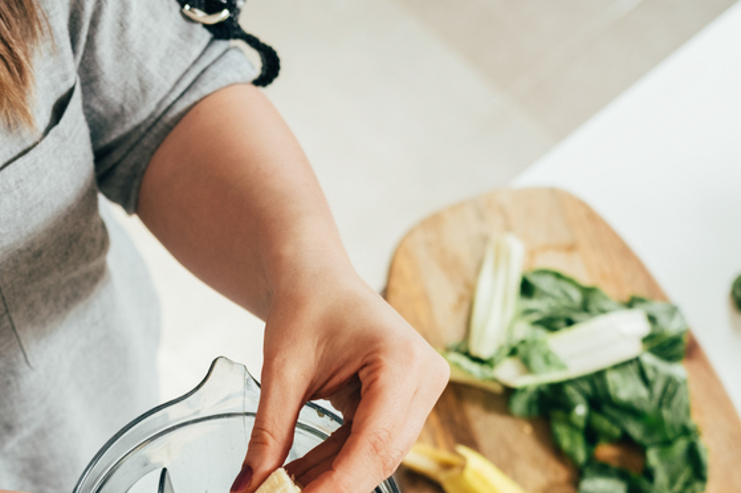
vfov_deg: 11.3
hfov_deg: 17.2
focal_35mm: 119
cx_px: 325
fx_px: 2448
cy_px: 543
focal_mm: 35
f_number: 2.8
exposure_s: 1/160
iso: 320
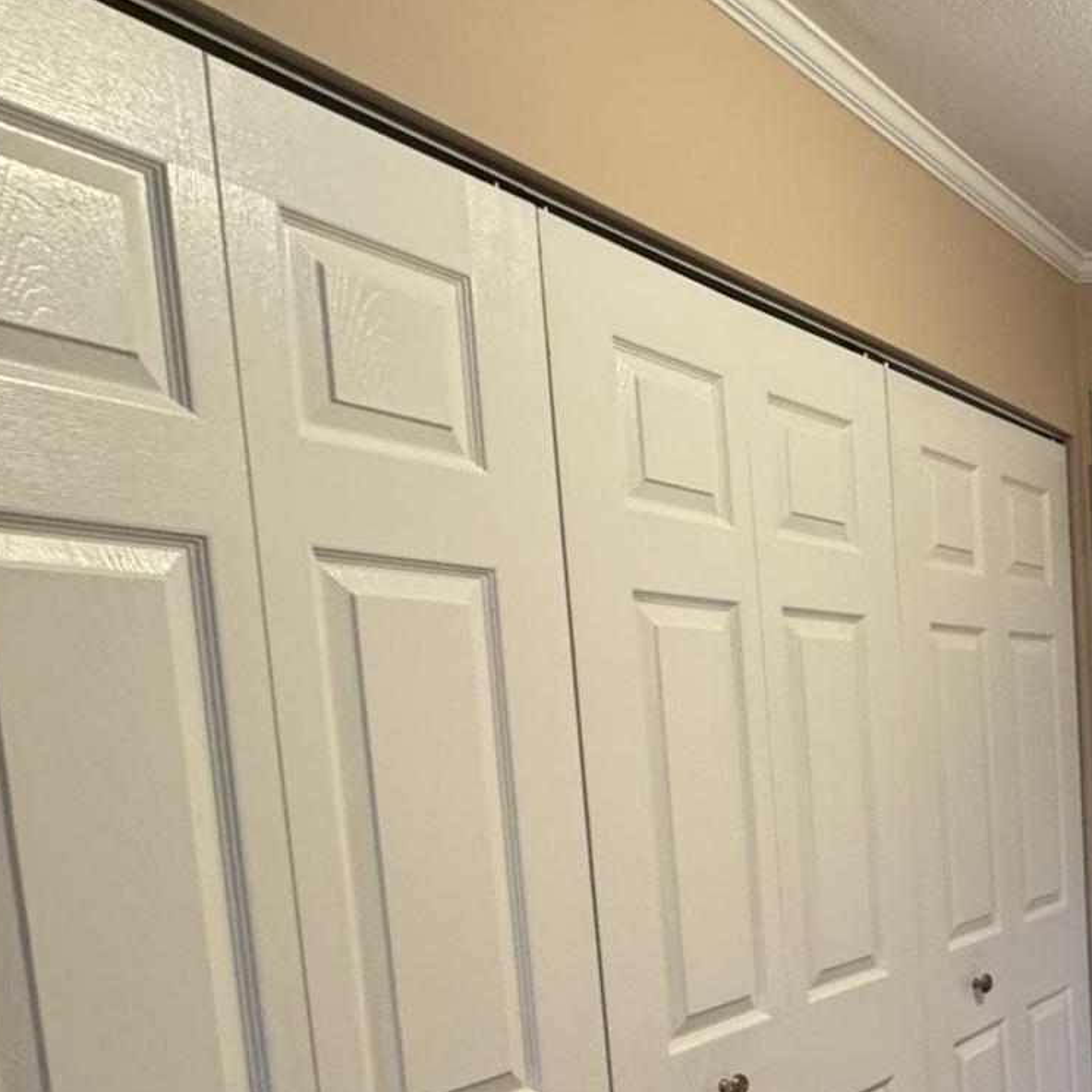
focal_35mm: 34
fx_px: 1213
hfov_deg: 34.0
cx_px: 1434
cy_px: 863
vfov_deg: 46.1
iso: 320
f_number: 2.2
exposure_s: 1/60
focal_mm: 2.22
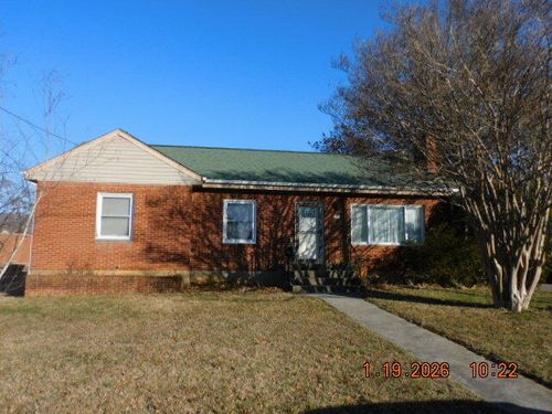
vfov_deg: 49.7
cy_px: 207
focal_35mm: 28
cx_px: 276
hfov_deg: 63.4
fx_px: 446
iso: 125
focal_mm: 5
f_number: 3.5
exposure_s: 1/1250
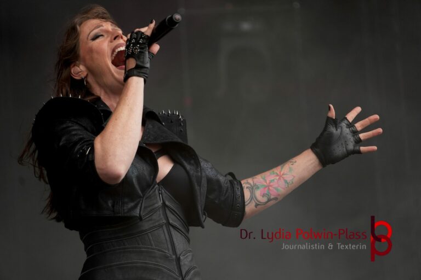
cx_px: 210
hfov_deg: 6.3
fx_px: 3824
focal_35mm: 327
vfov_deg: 4.2
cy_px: 140
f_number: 6.3
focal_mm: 218
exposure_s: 1/400
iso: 320
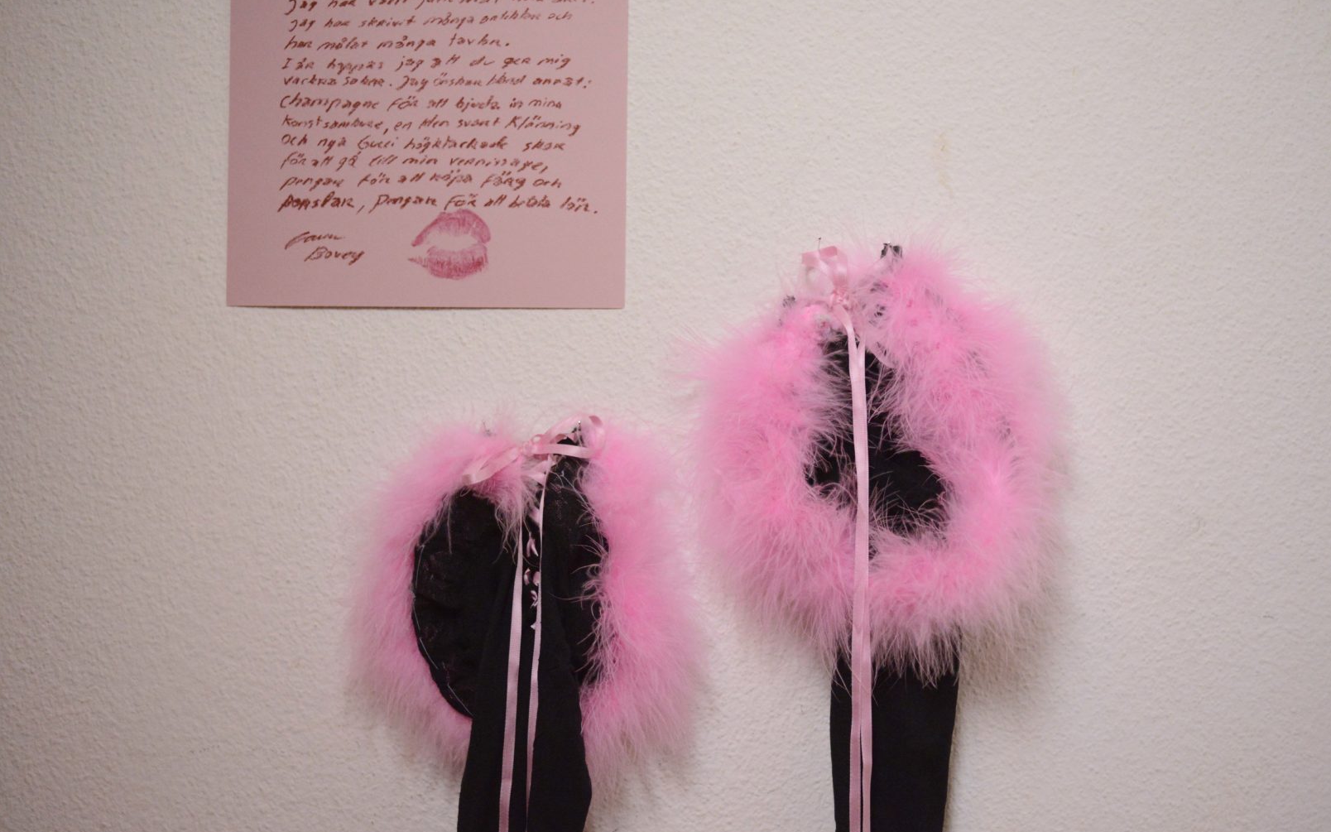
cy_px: 429
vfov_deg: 7.1
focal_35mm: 184
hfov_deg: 11.4
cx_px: 666
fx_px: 6674
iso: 6400
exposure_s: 1/640
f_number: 5.6
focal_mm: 180
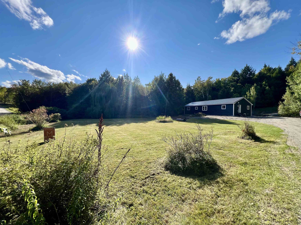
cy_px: 112
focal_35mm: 13
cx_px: 150
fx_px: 113
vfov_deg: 89.9
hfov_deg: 106.2
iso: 32
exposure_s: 1/1468
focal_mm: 1.57
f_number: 1.8
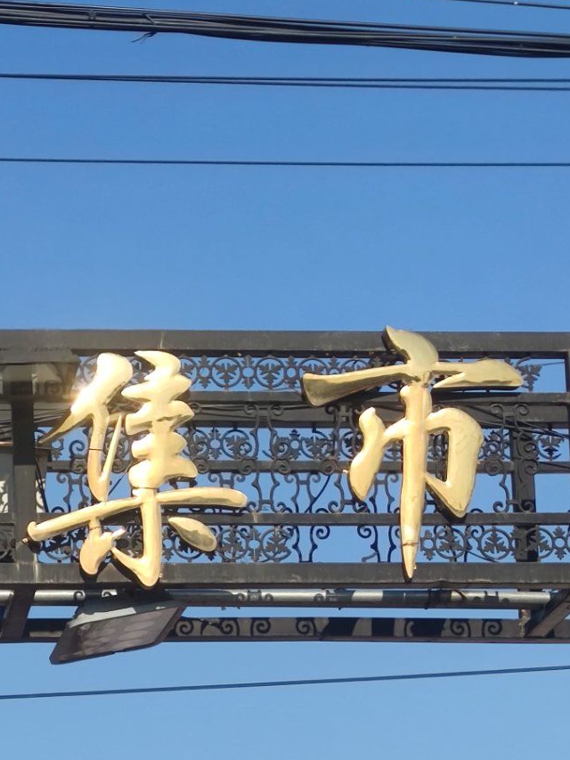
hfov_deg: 13.0
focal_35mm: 112
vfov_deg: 16.9
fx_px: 2458
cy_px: 871
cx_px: -10
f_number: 1.69
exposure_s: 1/2000
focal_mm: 6.72
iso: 50
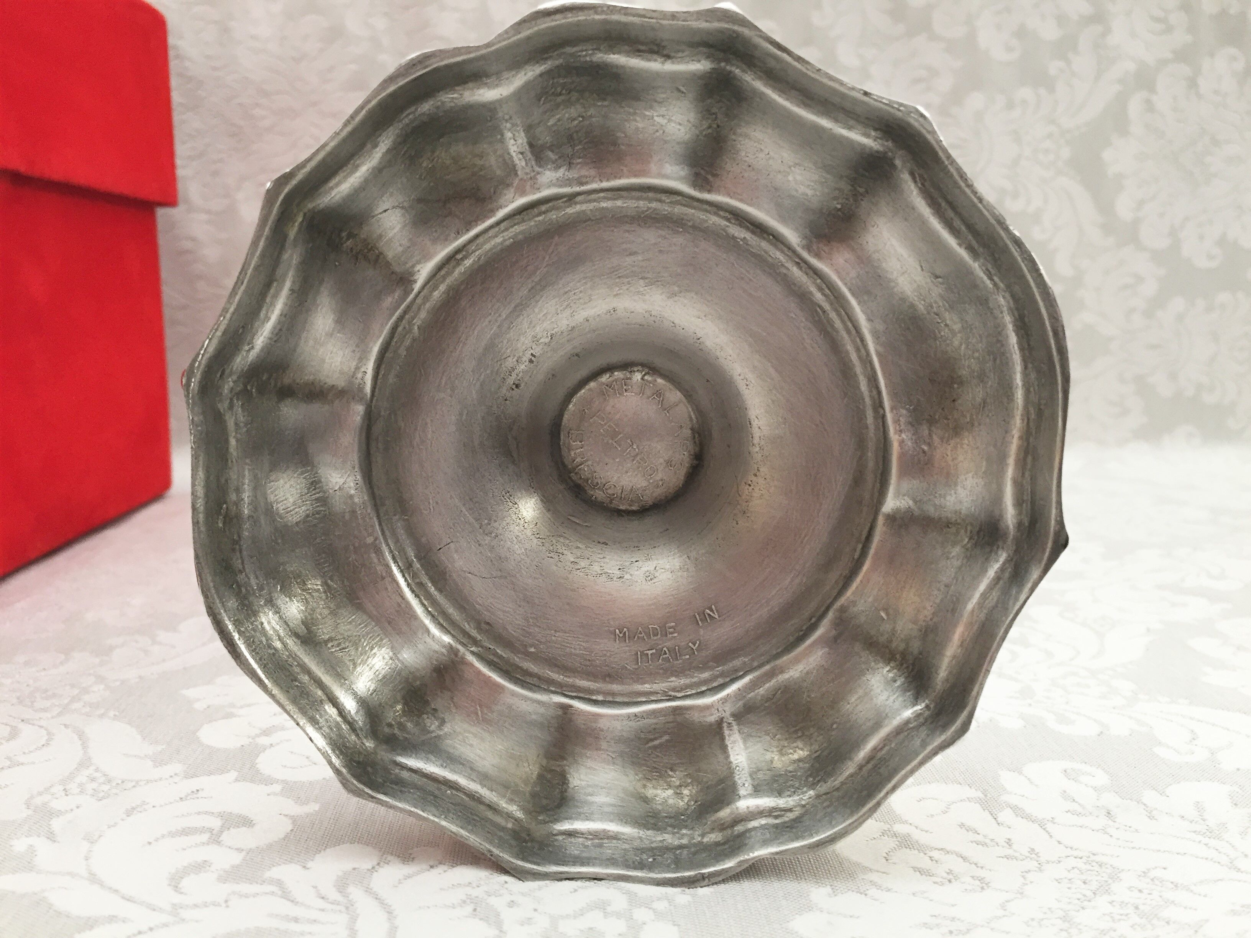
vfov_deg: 48.2
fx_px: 1048
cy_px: 469
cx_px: 626
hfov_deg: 61.7
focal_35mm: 29
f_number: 2.2
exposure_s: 1/33
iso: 125
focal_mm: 4.15
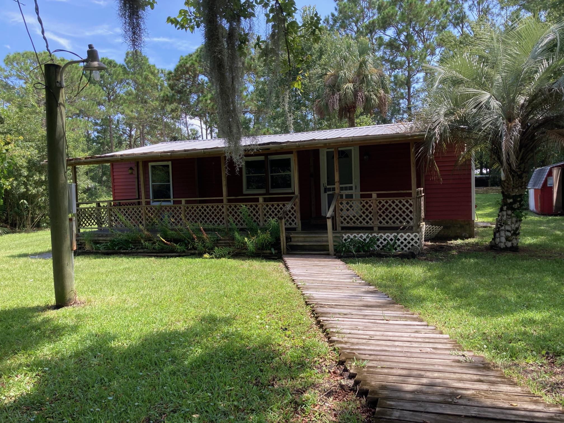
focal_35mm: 28
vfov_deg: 49.7
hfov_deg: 63.4
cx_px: 282
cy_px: 212
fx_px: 456
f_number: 1.8
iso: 20
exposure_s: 1/355
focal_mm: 3.99
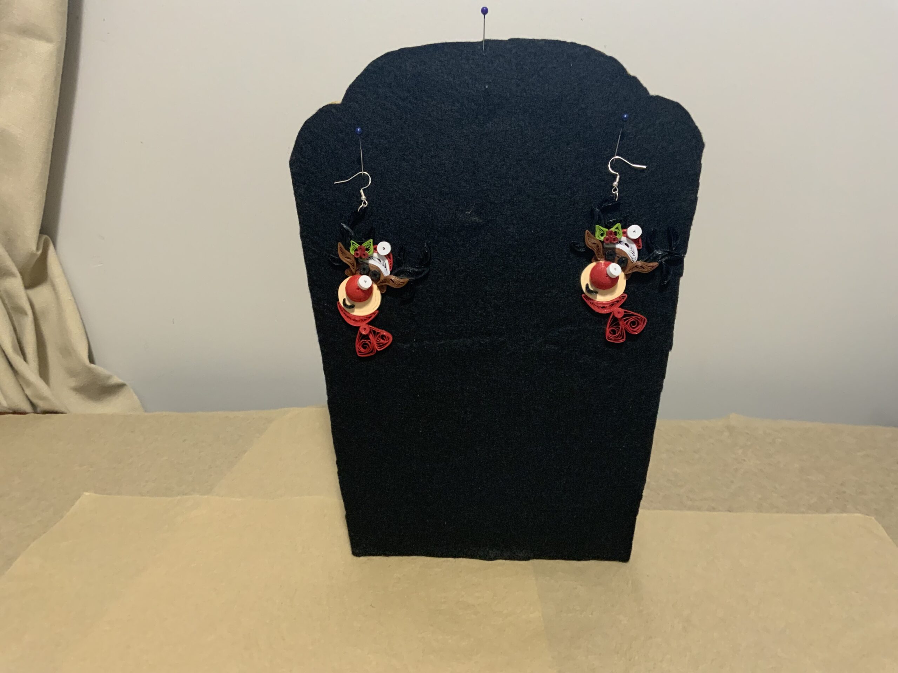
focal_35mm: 29
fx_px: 752
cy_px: 336
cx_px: 449
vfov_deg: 48.2
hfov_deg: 61.7
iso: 250
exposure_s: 1/60
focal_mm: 3
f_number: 1.8
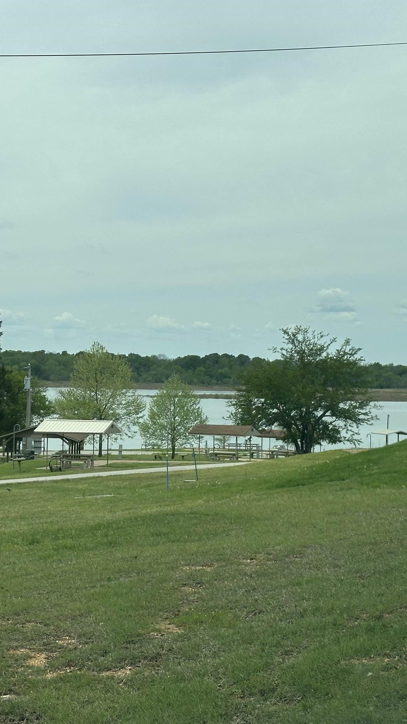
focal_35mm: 70
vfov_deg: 30.2
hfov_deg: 17.2
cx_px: 155
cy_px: 362
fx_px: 1343
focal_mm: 6.86
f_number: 1.78
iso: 64
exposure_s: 1/5000
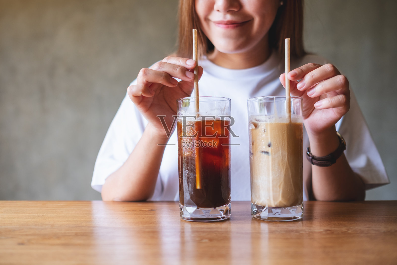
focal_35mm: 35
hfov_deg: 54.4
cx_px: 198
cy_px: 132
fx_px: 386
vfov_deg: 37.9
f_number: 2
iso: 200
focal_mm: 23
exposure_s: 1/350
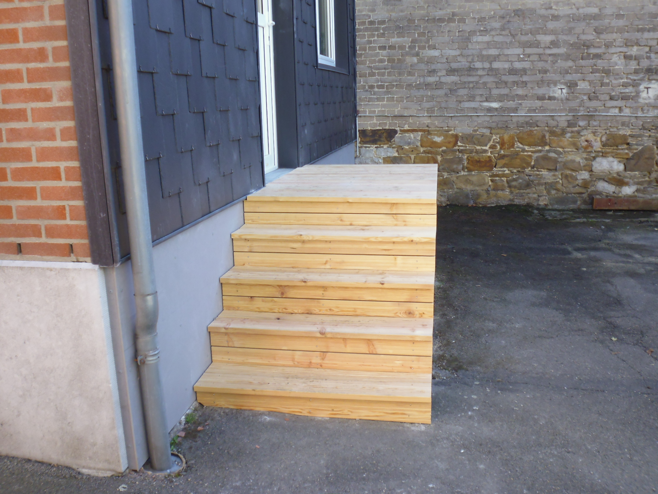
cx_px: 329
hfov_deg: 52.6
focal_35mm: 35
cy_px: 247
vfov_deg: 40.7
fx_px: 665
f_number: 3.3
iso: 100
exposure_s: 1/100
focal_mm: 6.3
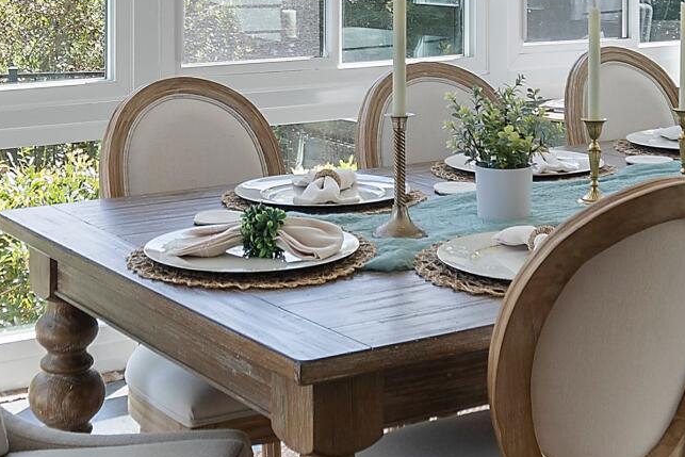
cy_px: -92
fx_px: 1332
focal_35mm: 70
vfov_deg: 18.4
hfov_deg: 28.8
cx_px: 366
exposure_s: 1/25
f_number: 4.5
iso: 100
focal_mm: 10
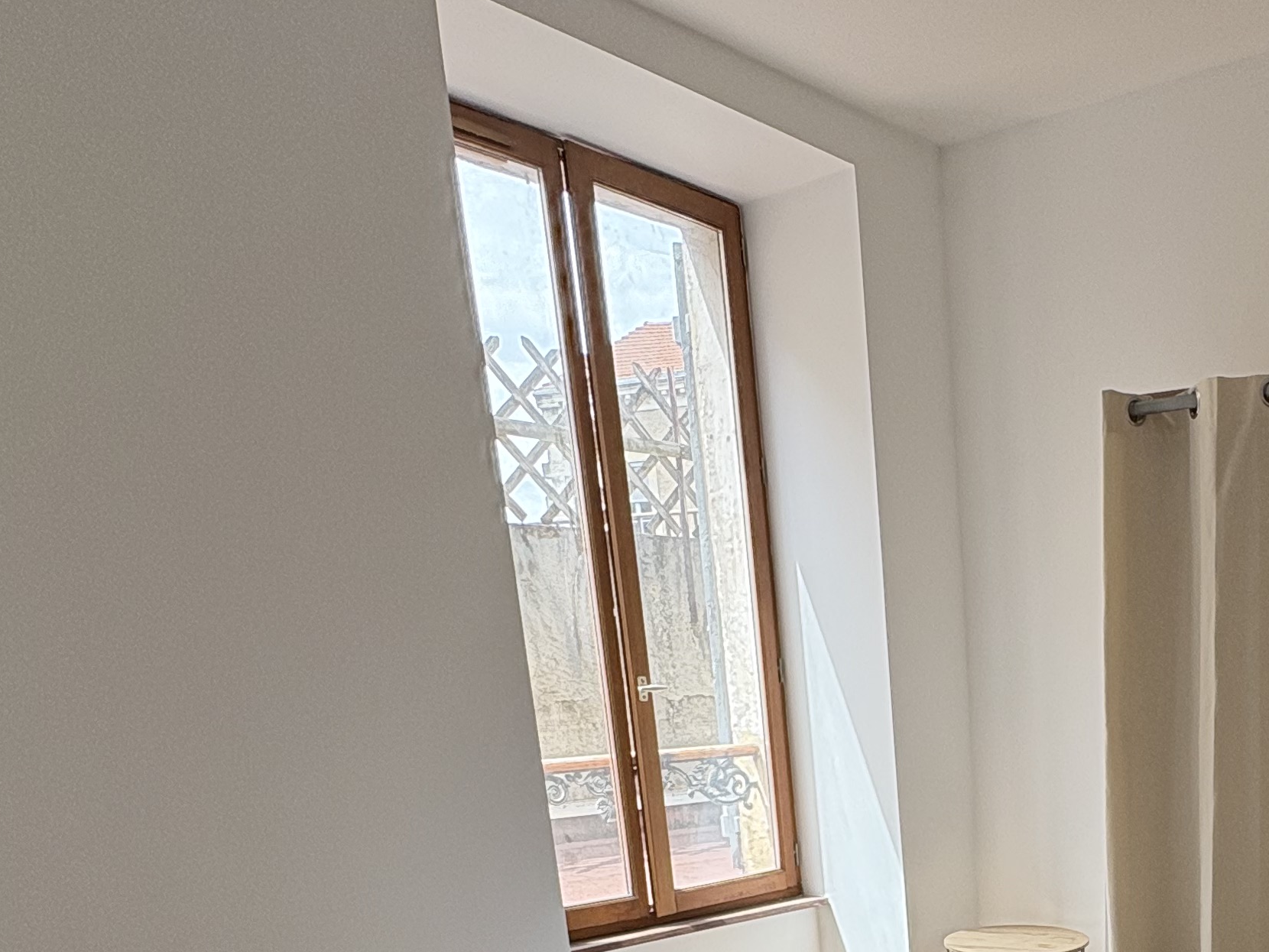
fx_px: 1246
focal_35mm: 34
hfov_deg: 49.8
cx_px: 1065
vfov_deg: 35.7
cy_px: 1044
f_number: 2.2
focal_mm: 2.22
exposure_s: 1/202
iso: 64
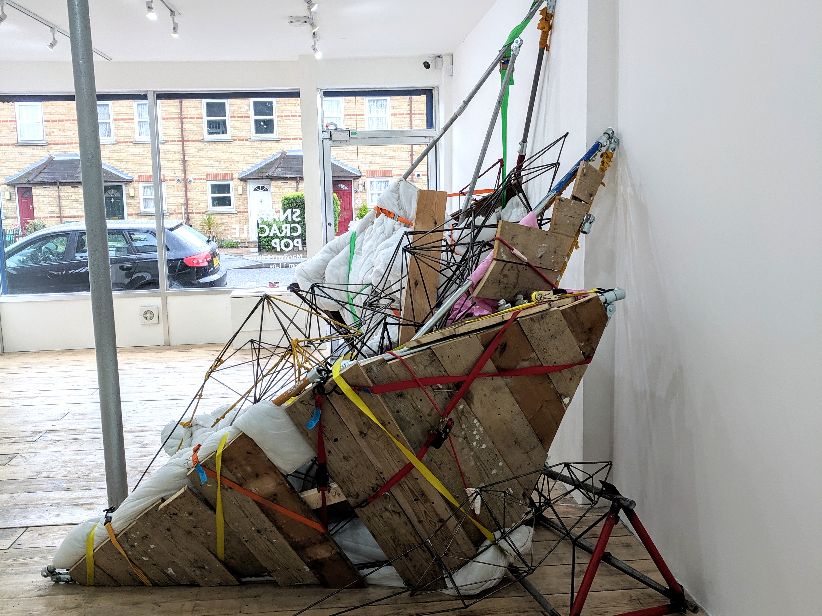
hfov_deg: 52.6
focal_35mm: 35
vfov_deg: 40.7
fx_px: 831
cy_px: 305
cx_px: 409
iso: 92
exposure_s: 1/100
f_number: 2
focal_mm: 4.67
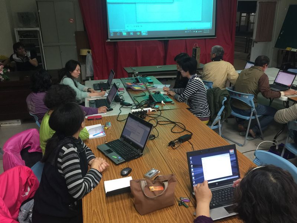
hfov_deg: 61.7
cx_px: 148
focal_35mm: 29
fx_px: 249
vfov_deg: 48.2
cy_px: 112
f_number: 2.2
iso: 80
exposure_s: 1/15
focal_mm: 4.15
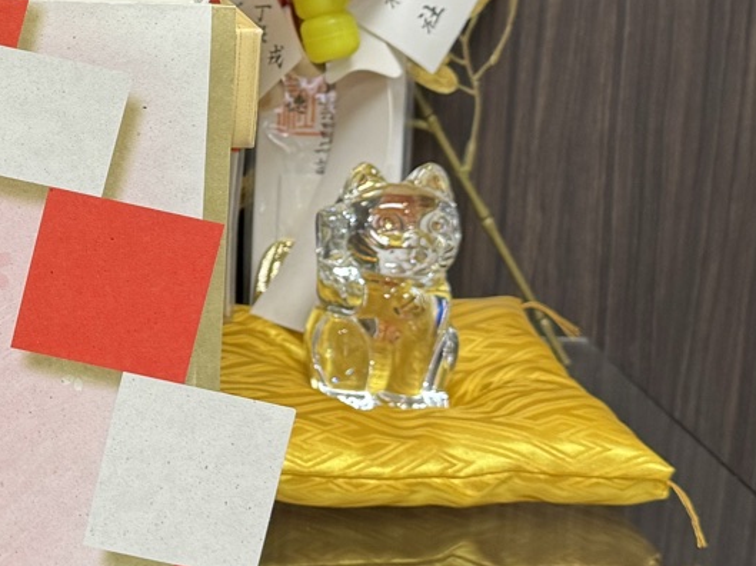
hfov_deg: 20.0
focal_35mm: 93
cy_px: 131
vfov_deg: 15.8
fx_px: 2030
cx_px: -100
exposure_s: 1/60
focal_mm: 6.76
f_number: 1.78
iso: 125
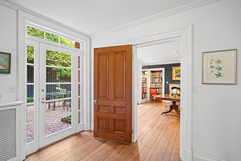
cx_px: 120
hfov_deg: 96.7
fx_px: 107
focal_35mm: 16
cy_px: 80
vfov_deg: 73.8
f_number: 4
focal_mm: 16
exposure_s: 1/8
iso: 1600
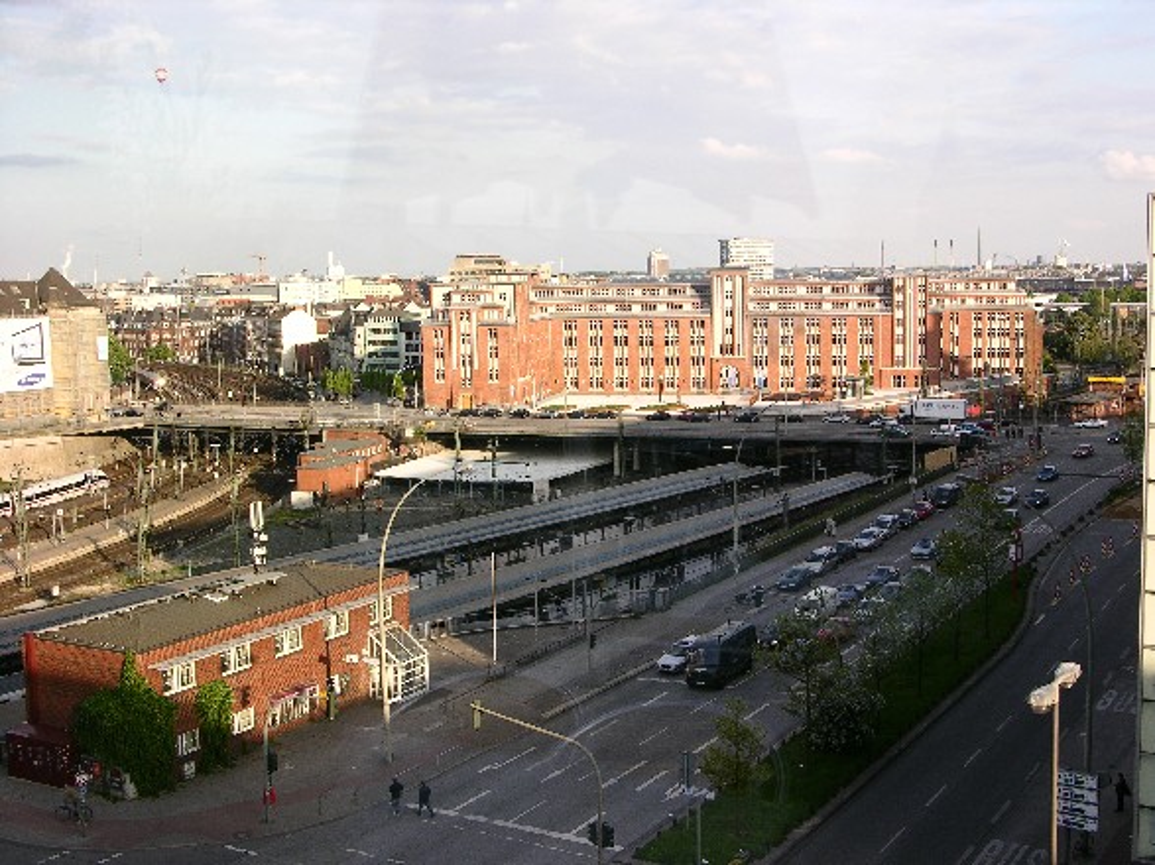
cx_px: 578
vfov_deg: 31.5
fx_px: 1535
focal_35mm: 46
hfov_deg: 41.2
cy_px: 432
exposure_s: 1/77.7
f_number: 5.9
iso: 50
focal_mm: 11.6
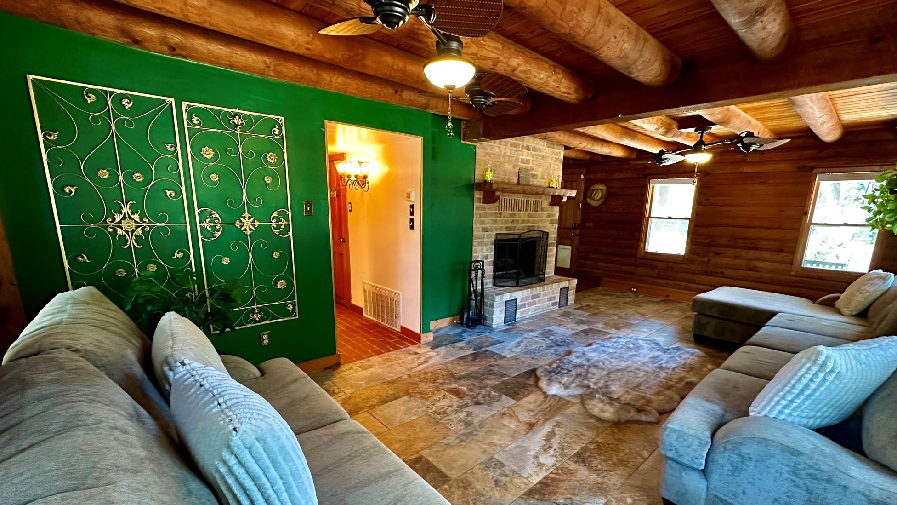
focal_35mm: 16
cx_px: 458
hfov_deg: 99.4
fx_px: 381
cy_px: 290
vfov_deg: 66.7
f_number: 2.2
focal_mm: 2.22
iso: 500
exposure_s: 1/60
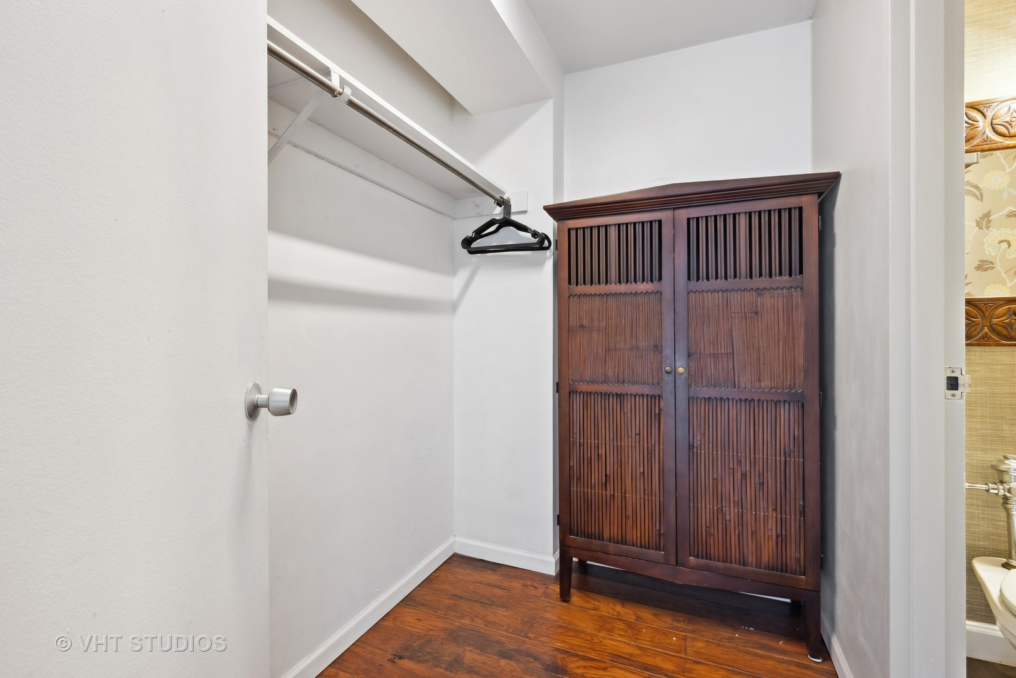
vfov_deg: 73.7
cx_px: 508
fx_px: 452
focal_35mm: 16
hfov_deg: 96.7
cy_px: 339
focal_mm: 16
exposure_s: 1/1.43
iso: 200
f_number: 9.5
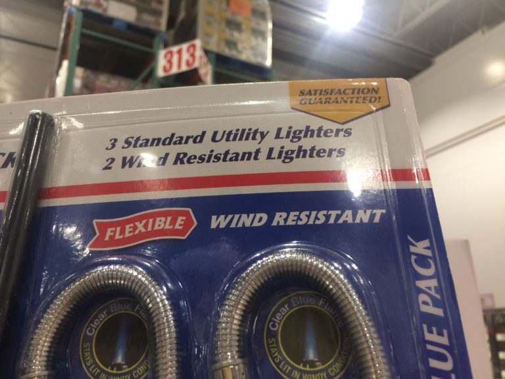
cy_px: 190
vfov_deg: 48.2
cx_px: 252
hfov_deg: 61.7
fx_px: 423
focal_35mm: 29
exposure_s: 1/30
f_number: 2.2
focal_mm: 4.15
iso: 50
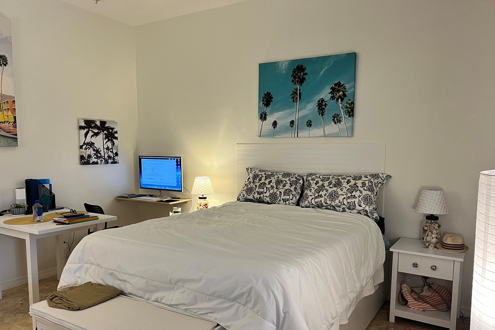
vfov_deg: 46.2
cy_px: 190
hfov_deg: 65.5
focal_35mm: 28
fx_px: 385
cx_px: 246
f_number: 1.5
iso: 160
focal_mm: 5.7
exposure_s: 1/60
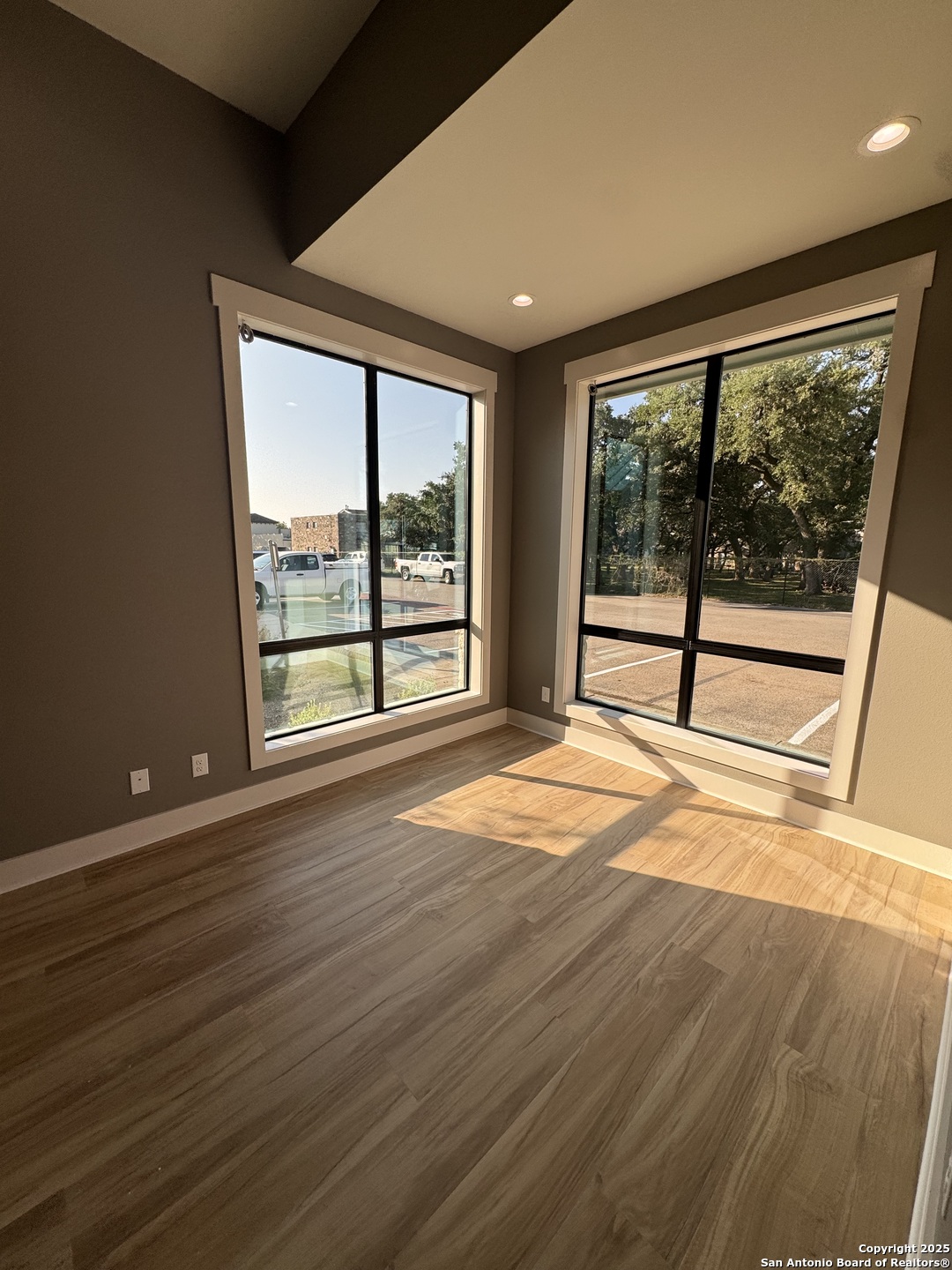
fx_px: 513
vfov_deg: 102.1
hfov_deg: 85.7
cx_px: 476
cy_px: 635
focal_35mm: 14
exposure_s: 1/636
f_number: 2.2
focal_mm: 2.22
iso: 40
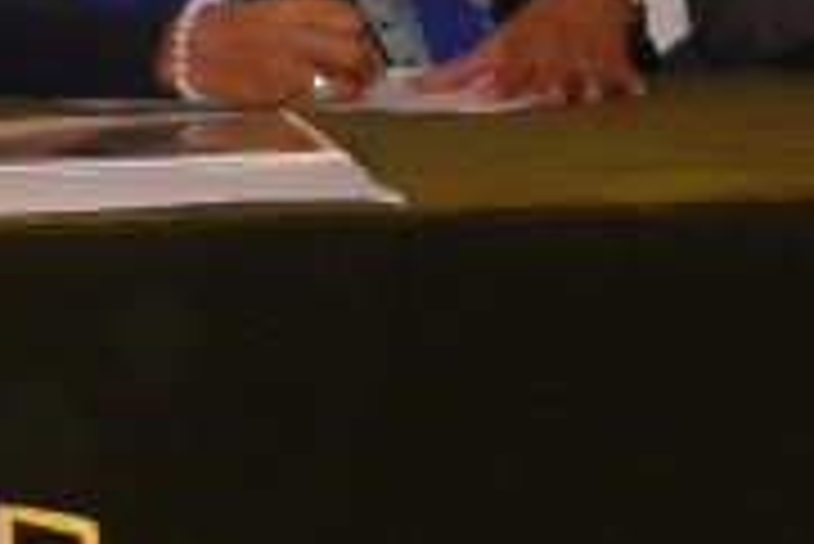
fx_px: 6494
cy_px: 58
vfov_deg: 4.8
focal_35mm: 287
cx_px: 171
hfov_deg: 7.2
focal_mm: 7.1
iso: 100
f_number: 3.2
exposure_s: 1/60
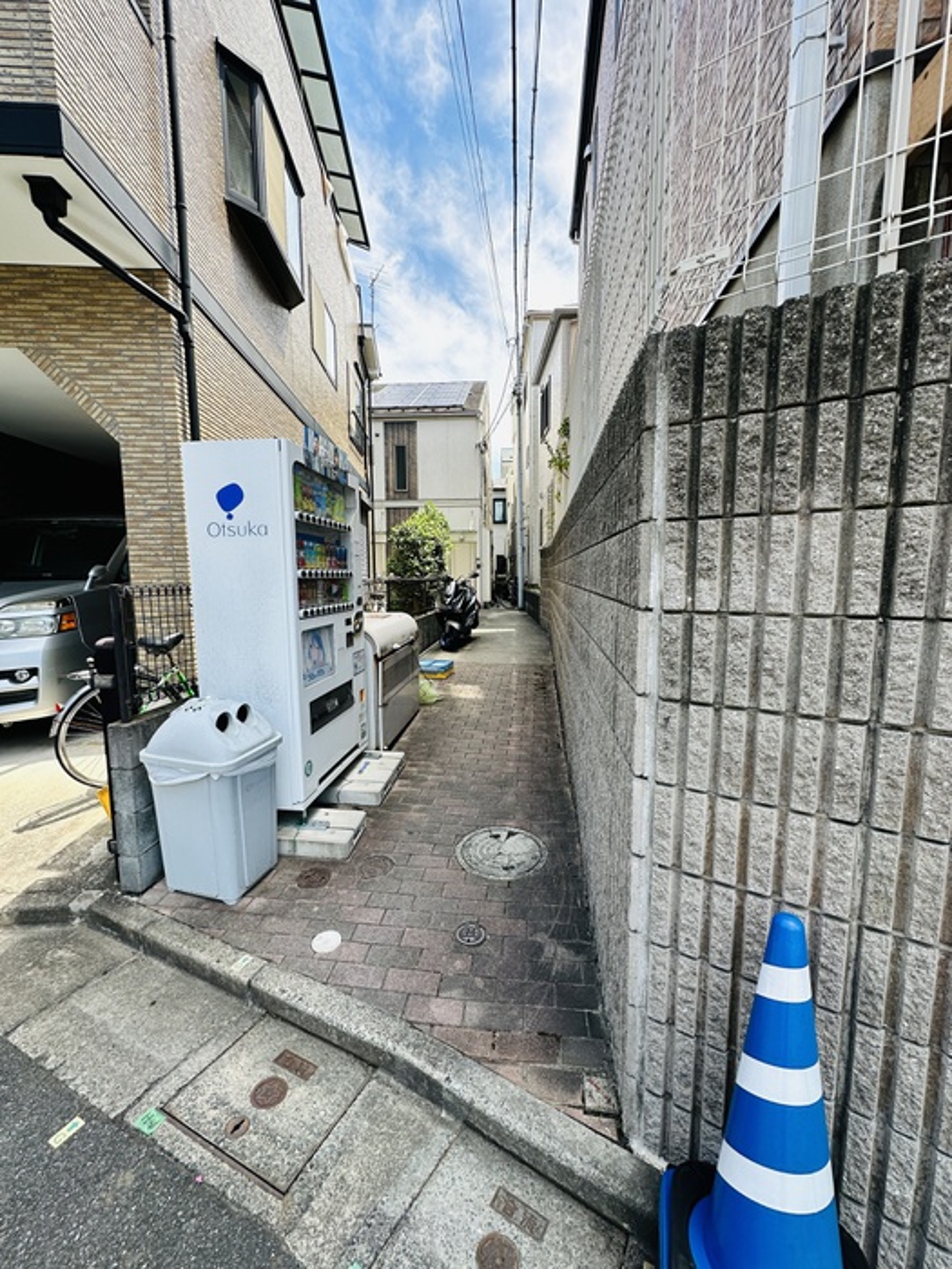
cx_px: 476
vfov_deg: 102.1
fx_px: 513
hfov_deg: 85.7
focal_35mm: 14
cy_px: 634
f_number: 2.2
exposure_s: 1/350
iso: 40
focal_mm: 2.22
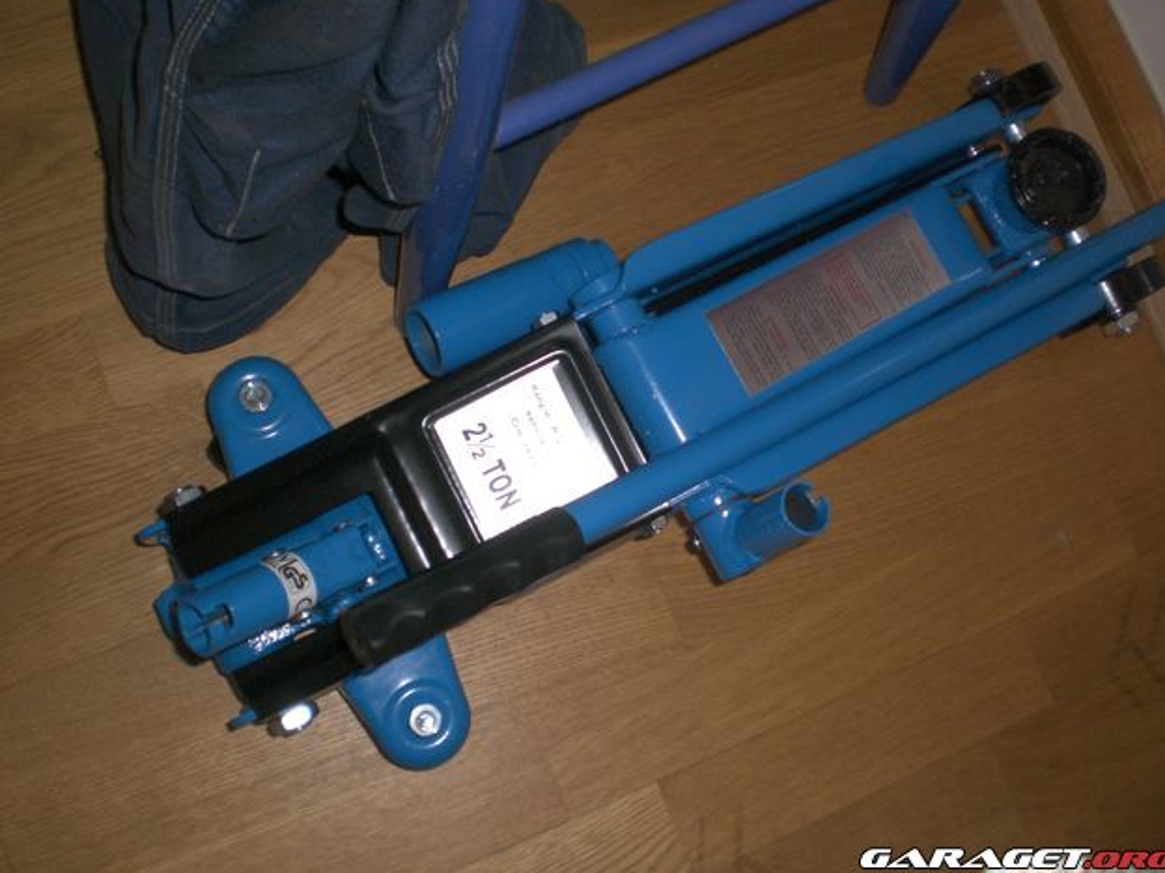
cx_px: 582
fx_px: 1313
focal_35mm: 39
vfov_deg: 36.8
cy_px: 429
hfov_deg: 47.9
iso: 100
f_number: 3.1
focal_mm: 6.3
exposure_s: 1/60
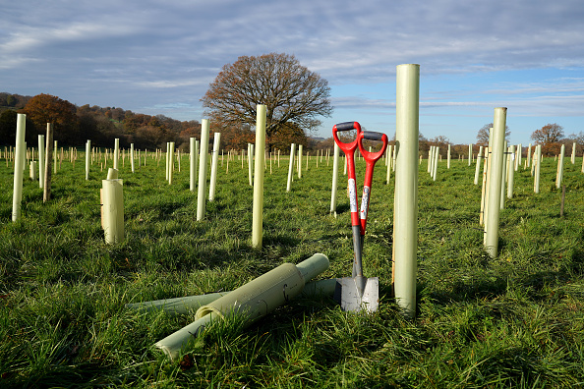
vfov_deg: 42.3
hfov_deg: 60.3
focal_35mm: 31
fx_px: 503
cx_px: 292
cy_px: 194
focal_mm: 31
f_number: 8
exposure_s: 1/320
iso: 125
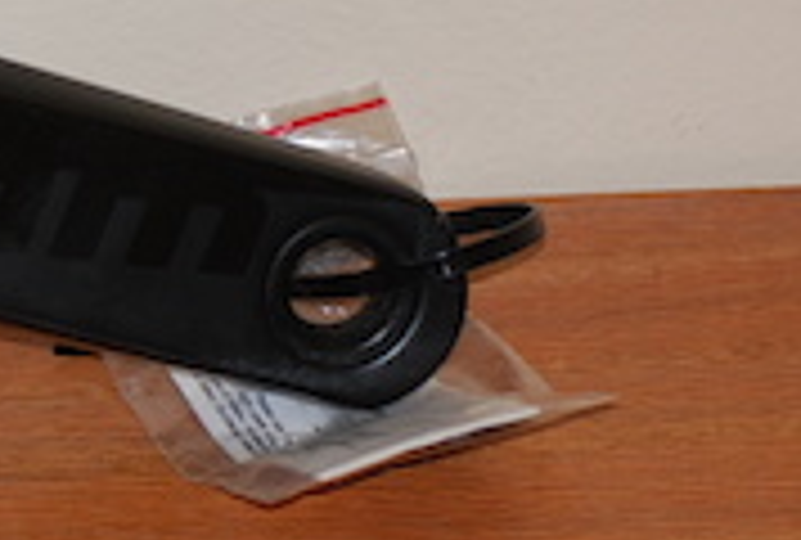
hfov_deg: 4.3
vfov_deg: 2.9
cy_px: 160
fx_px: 10515
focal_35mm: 471
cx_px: -630
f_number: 4.2
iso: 200
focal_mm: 70
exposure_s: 1/60
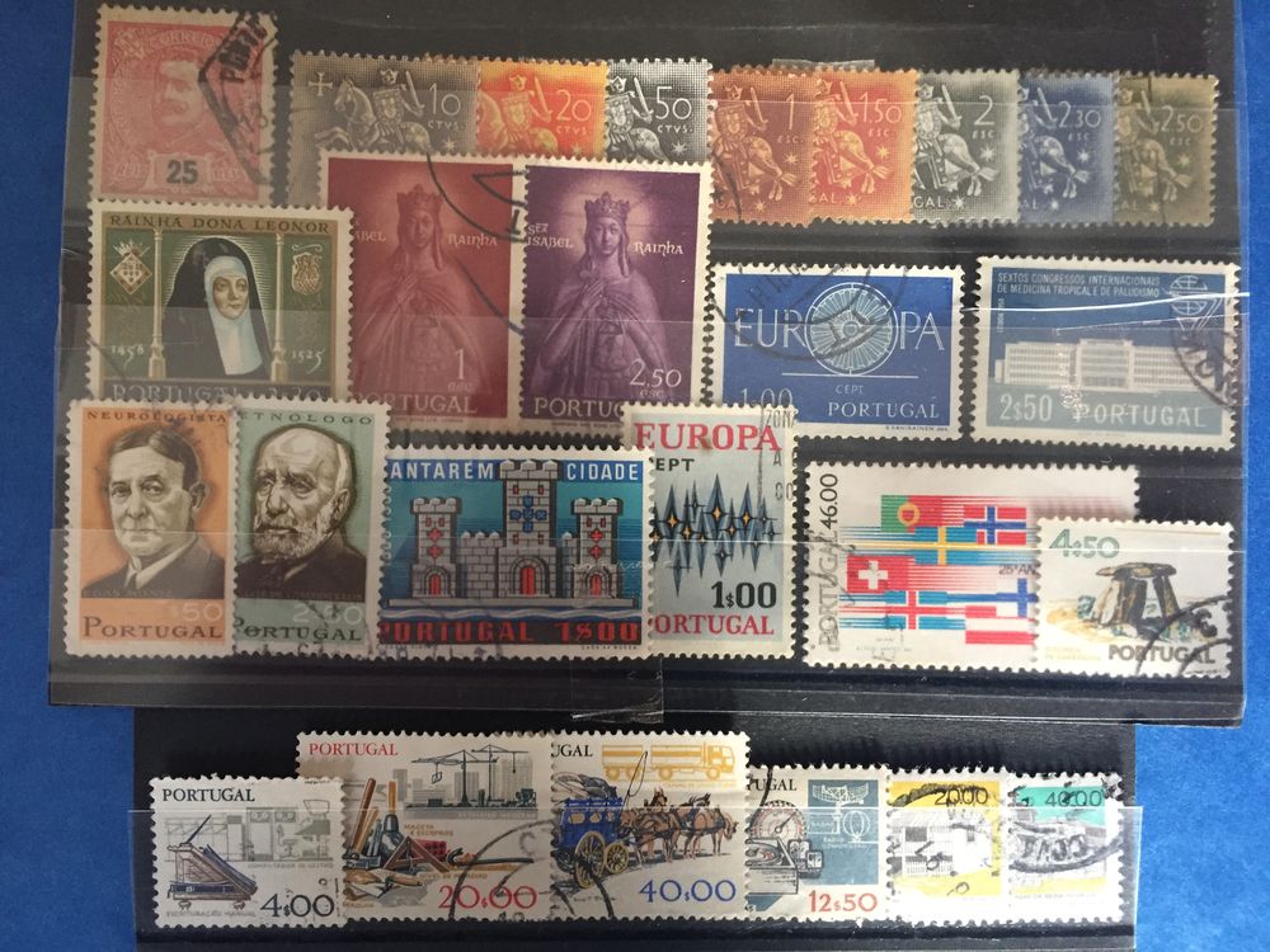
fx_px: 1064
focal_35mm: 29
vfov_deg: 48.2
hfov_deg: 61.7
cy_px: 476
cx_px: 635
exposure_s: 1/33
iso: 200
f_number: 2.2
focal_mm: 4.15
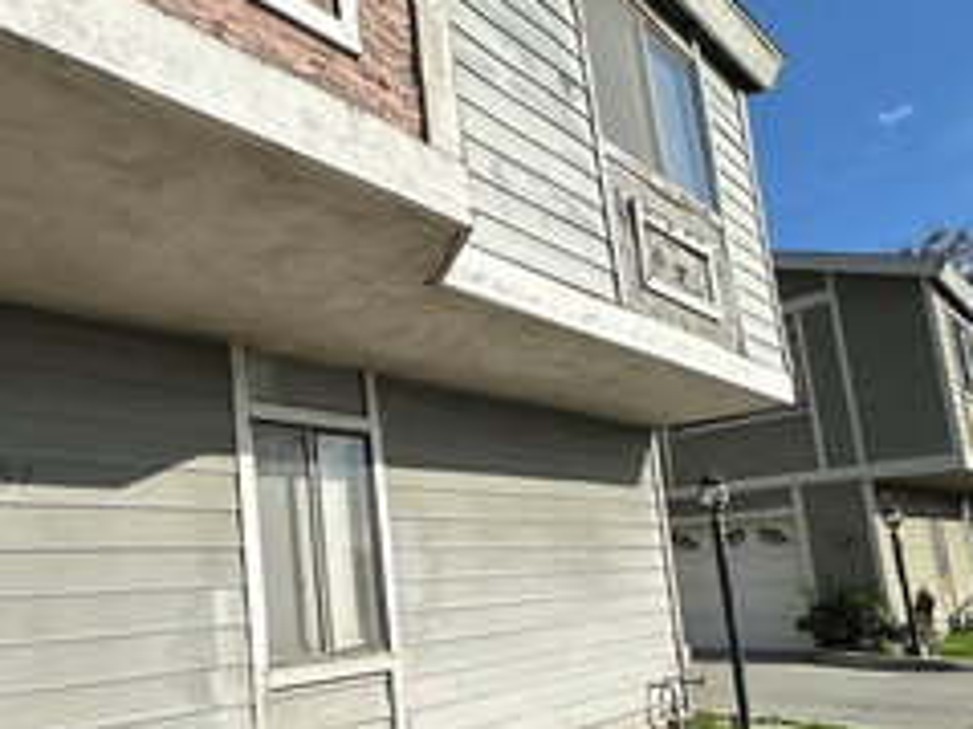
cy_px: 509
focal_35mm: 25
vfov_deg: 53.3
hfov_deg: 60.2
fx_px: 702
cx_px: 120
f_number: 2.2
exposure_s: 1/3300
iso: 50
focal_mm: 2.22
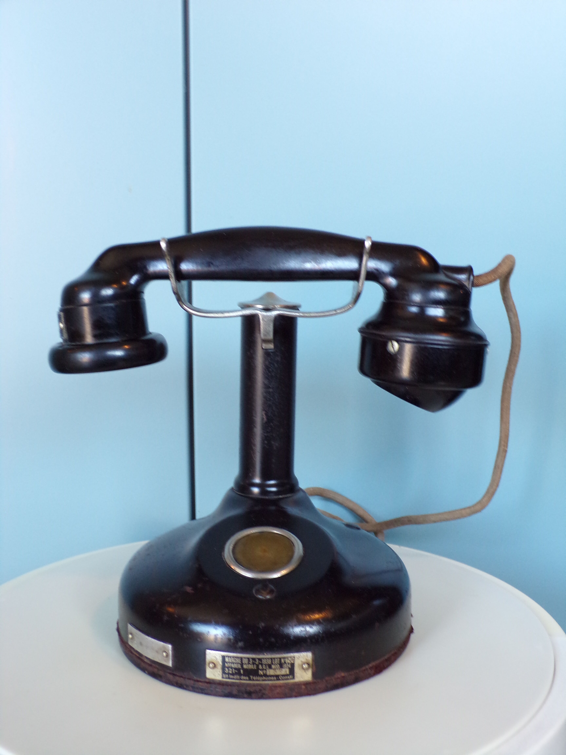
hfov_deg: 38.7
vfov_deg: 50.1
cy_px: 378
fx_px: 807
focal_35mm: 37
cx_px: 283
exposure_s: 1/17
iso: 200
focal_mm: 6.6
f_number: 3.3
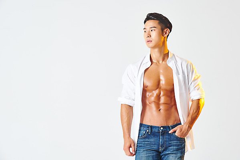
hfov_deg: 16.8
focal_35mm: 122
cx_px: 120
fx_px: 814
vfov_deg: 11.2
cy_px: 80
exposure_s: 1/125
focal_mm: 122
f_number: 11
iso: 100
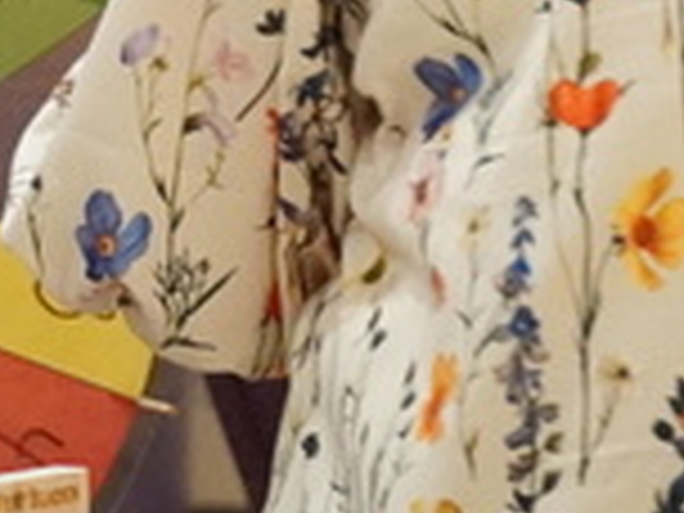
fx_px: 15333
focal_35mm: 776
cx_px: -1080
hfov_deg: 2.5
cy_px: -353
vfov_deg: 1.9
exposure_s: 1/100
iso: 6400
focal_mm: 80
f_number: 5.6
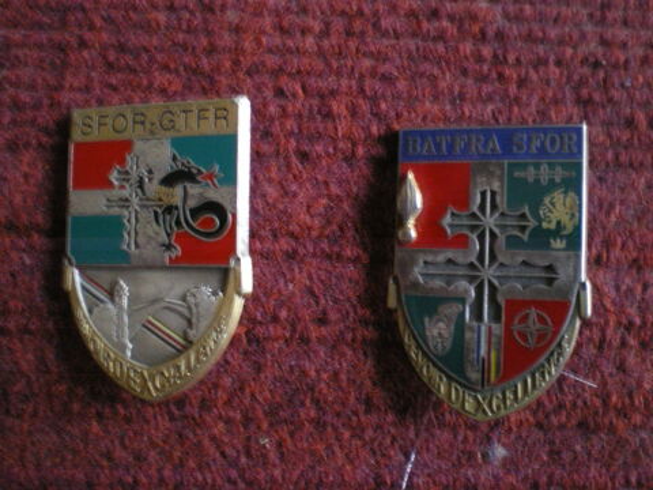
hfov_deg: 49.0
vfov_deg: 37.7
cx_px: 326
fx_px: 717
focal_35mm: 38
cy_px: 245
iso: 400
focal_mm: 6.3
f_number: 3.1
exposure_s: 1/4
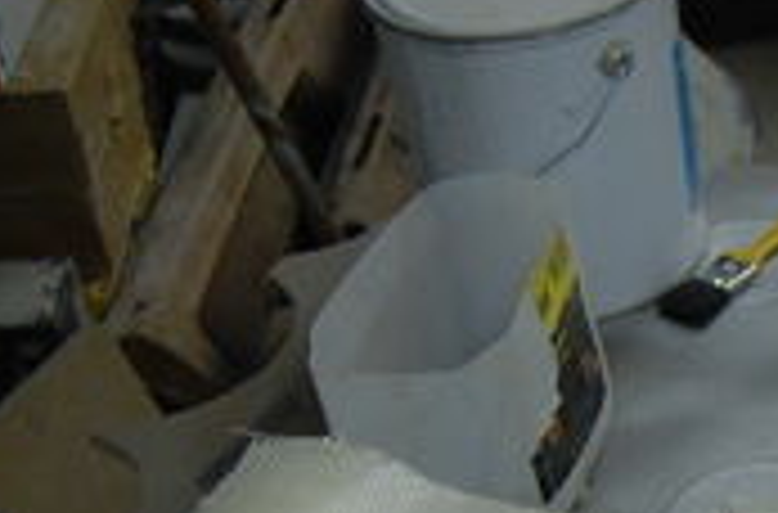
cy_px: 670
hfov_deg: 18.8
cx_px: 1039
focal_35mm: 100
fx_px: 2153
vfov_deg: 13.1
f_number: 3.5
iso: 500
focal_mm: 18
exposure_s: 1/30
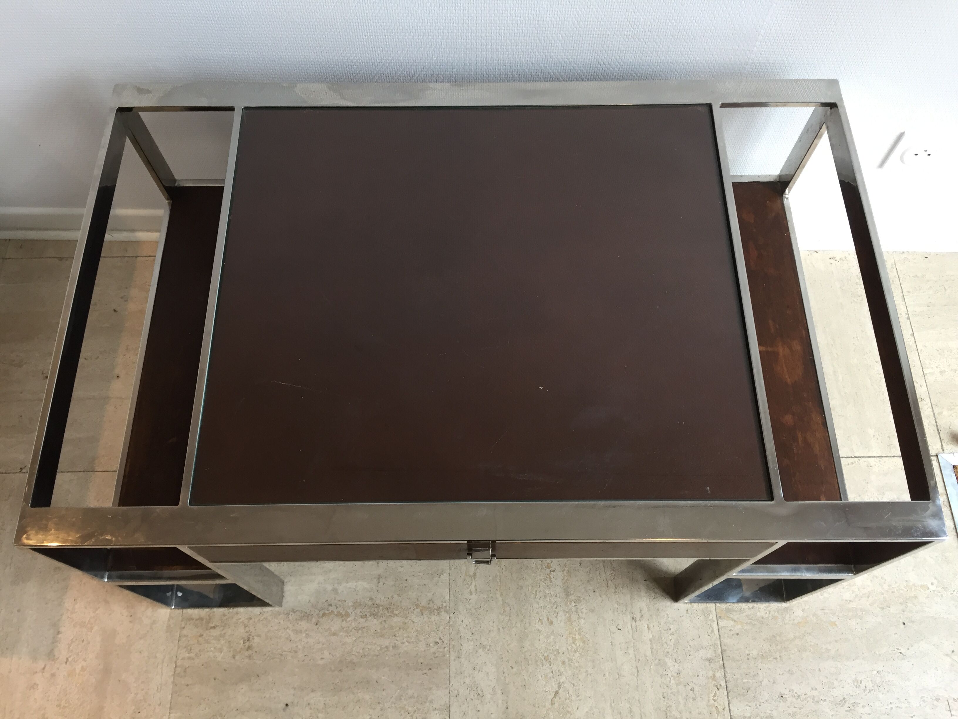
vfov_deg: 48.2
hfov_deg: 61.7
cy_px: 360
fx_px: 803
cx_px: 479
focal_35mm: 29
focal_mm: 4.15
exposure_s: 1/33
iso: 80
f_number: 2.2
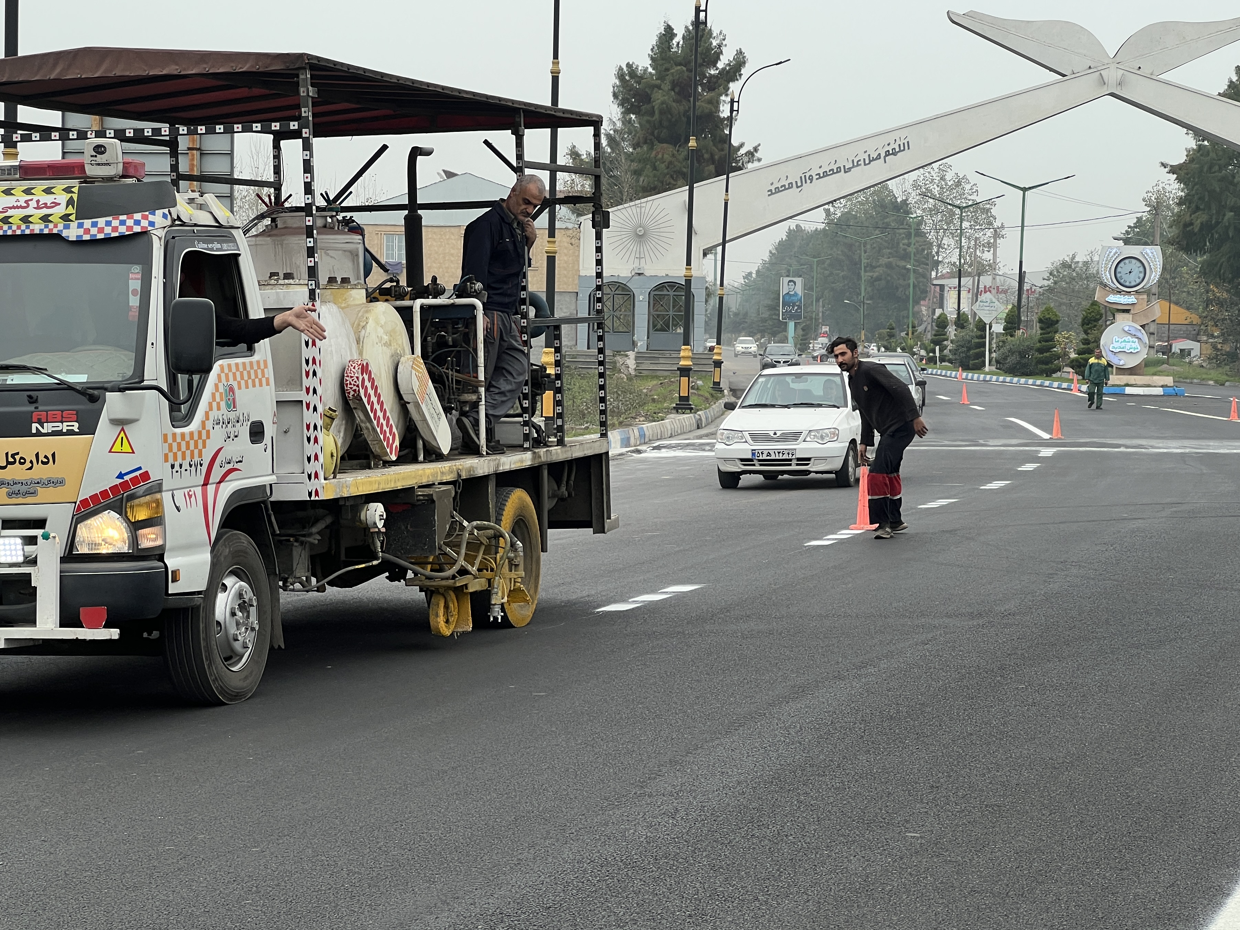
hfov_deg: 22.8
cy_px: 487
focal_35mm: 86
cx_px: 660
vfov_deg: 17.2
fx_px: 3081
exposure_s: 1/183
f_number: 2.8
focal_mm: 9
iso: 32
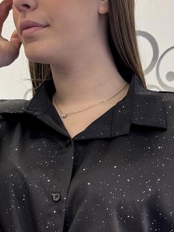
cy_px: 234
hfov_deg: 18.2
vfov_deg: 23.1
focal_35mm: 81
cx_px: 68
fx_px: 543
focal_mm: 6.76
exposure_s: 1/100
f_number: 1.78
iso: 125
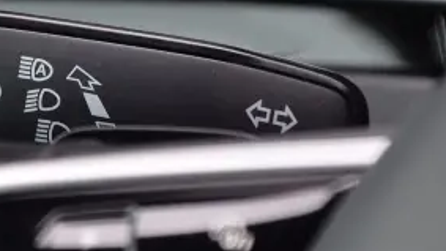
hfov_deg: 4.2
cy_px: 78
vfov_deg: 2.4
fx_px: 6091
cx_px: 85
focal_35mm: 515
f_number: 6
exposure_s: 1/250
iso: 800
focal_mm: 145
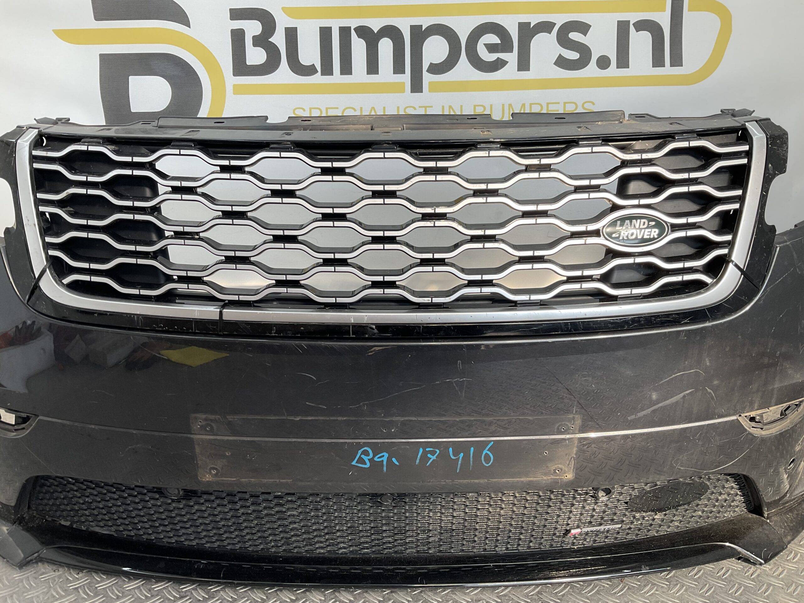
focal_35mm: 29
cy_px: 302
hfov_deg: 61.7
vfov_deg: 48.2
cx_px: 402
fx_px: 674
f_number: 1.8
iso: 16
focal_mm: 3
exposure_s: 1/192
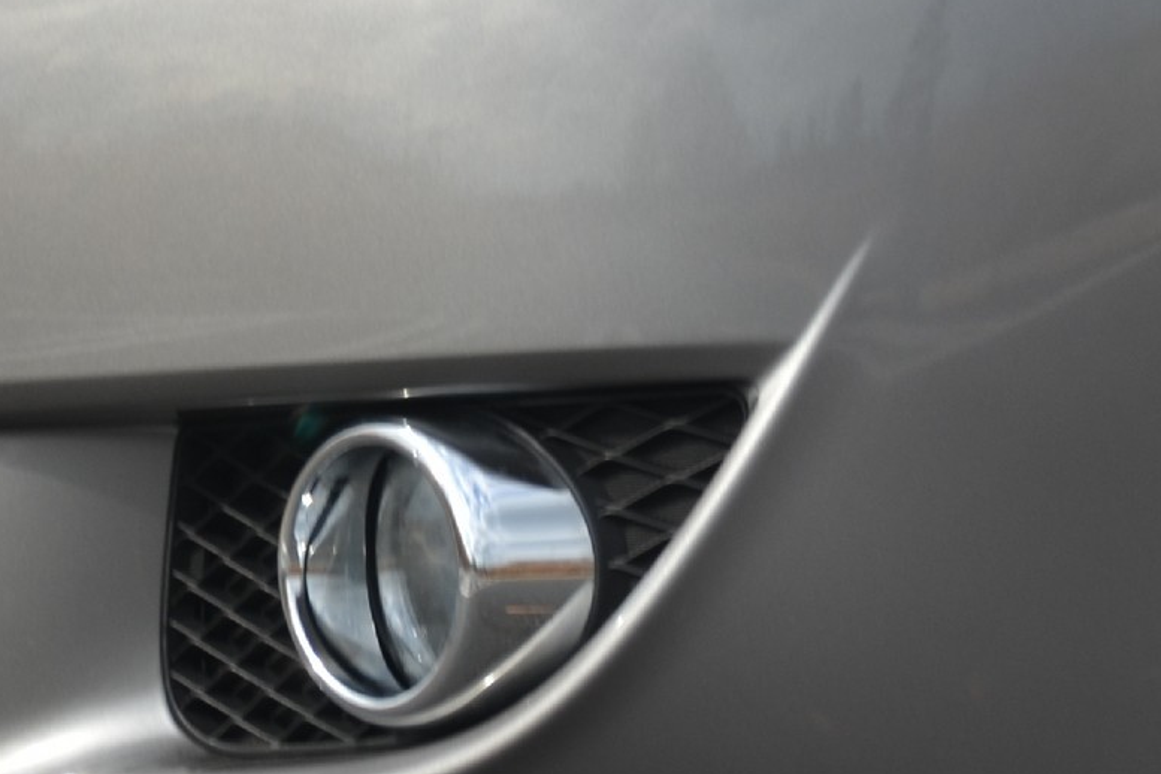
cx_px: 42
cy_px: -120
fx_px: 20187
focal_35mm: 626
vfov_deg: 2.2
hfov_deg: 3.3
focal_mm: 130
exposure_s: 1/250
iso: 110
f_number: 8
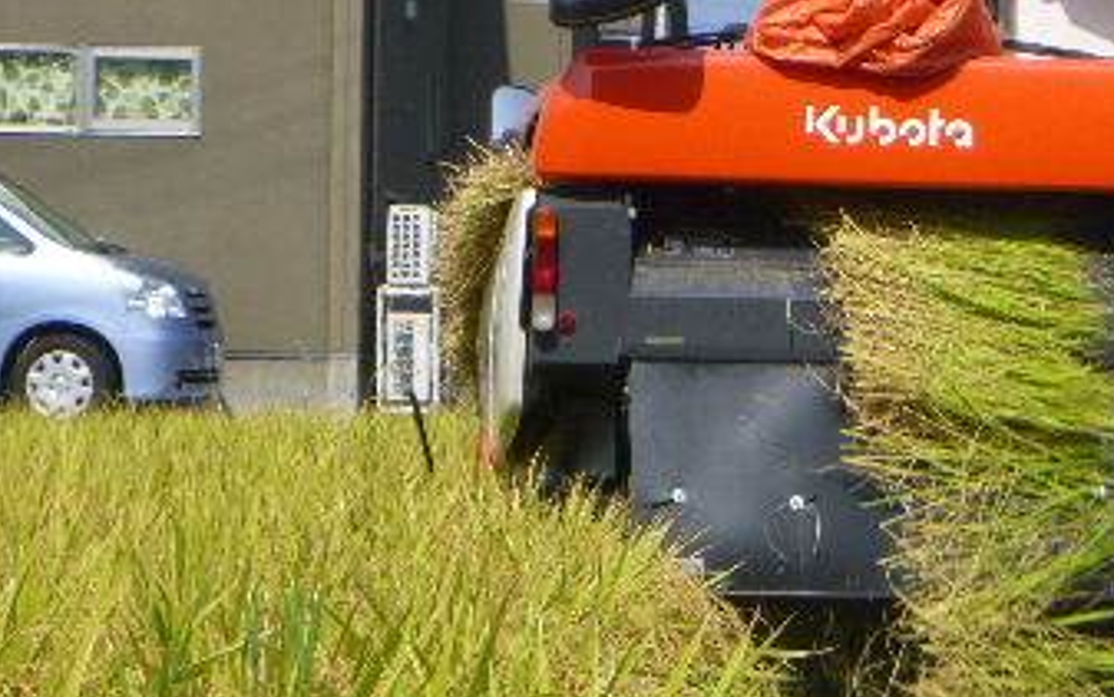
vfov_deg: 6.1
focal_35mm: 217
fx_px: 6591
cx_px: 1028
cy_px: 320
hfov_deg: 9.6
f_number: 5.7
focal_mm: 18
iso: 100
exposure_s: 1/320
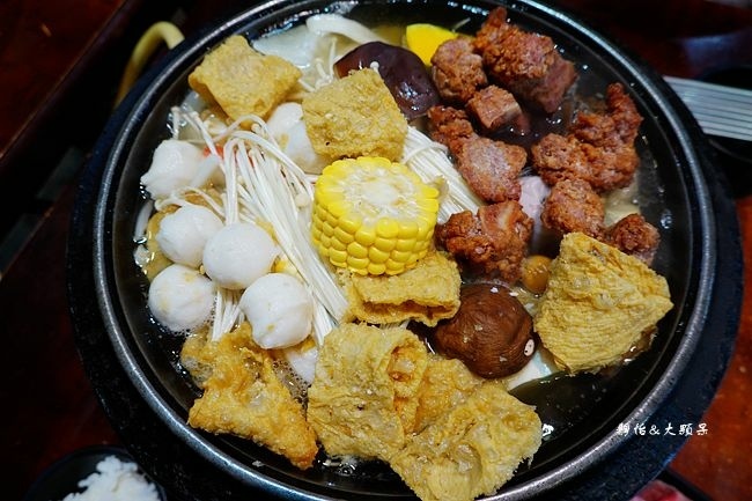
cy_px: 250
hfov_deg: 73.8
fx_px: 501
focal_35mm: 24
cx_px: 376
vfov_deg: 53.1
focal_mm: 9
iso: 250
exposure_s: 1/30
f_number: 2.8
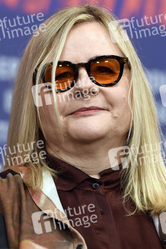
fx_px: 1240
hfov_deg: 7.7
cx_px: 83
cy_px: 124
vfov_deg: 11.5
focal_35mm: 179
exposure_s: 1/250
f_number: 3.5
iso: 1000
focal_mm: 175
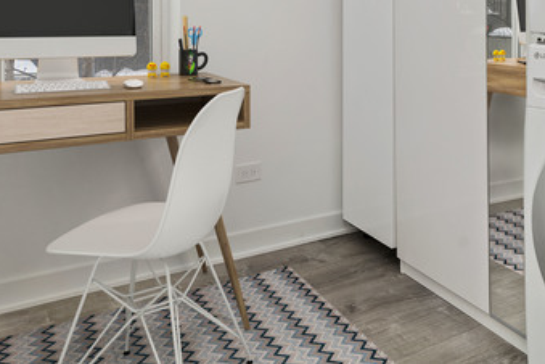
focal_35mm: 34
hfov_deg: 55.6
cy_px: 22
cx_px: 313
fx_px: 515
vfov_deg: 36.0
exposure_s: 1/60
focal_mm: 18
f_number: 5.6
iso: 125
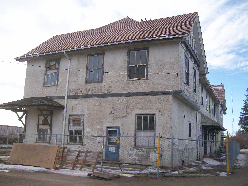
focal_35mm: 35
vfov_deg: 40.7
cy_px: 93
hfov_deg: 52.6
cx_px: 124
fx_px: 251
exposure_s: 1/287
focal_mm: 5.8
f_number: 2.8
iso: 80
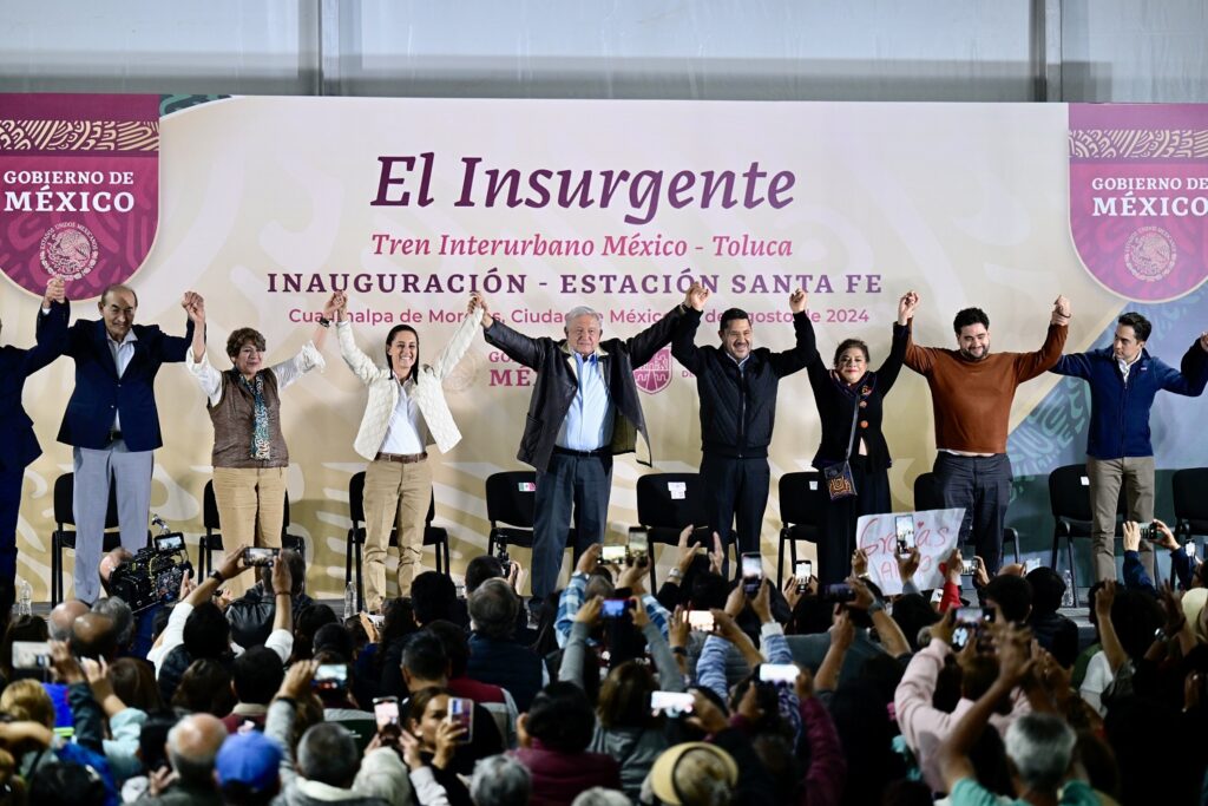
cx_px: 604
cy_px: 403
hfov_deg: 15.8
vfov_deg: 10.6
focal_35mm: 130
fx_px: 4363
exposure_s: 1/250
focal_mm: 130
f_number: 2.8
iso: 2000
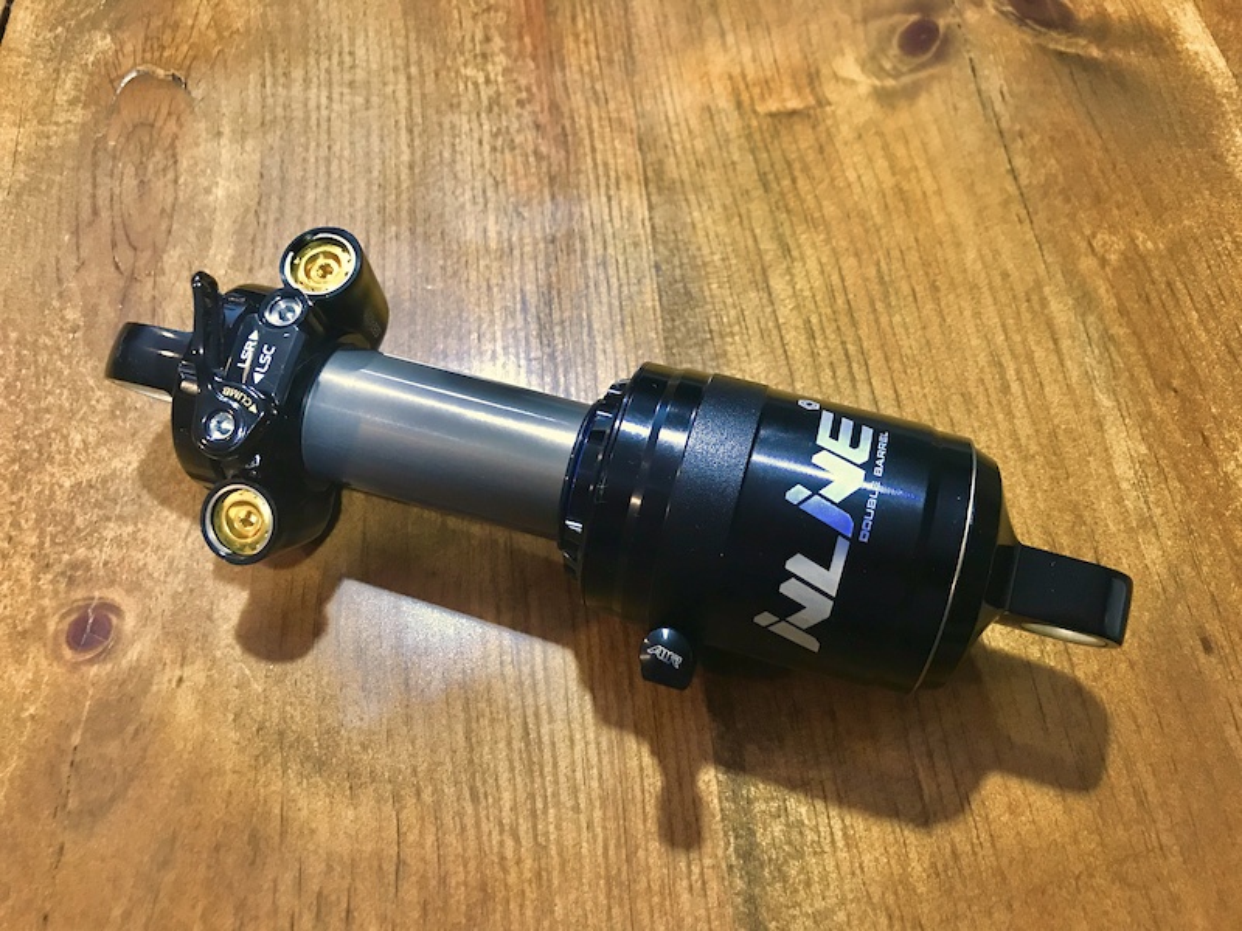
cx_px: 621
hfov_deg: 63.4
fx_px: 1005
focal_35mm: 28
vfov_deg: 49.7
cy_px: 466
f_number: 1.8
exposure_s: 1/15
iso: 80
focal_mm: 3.99
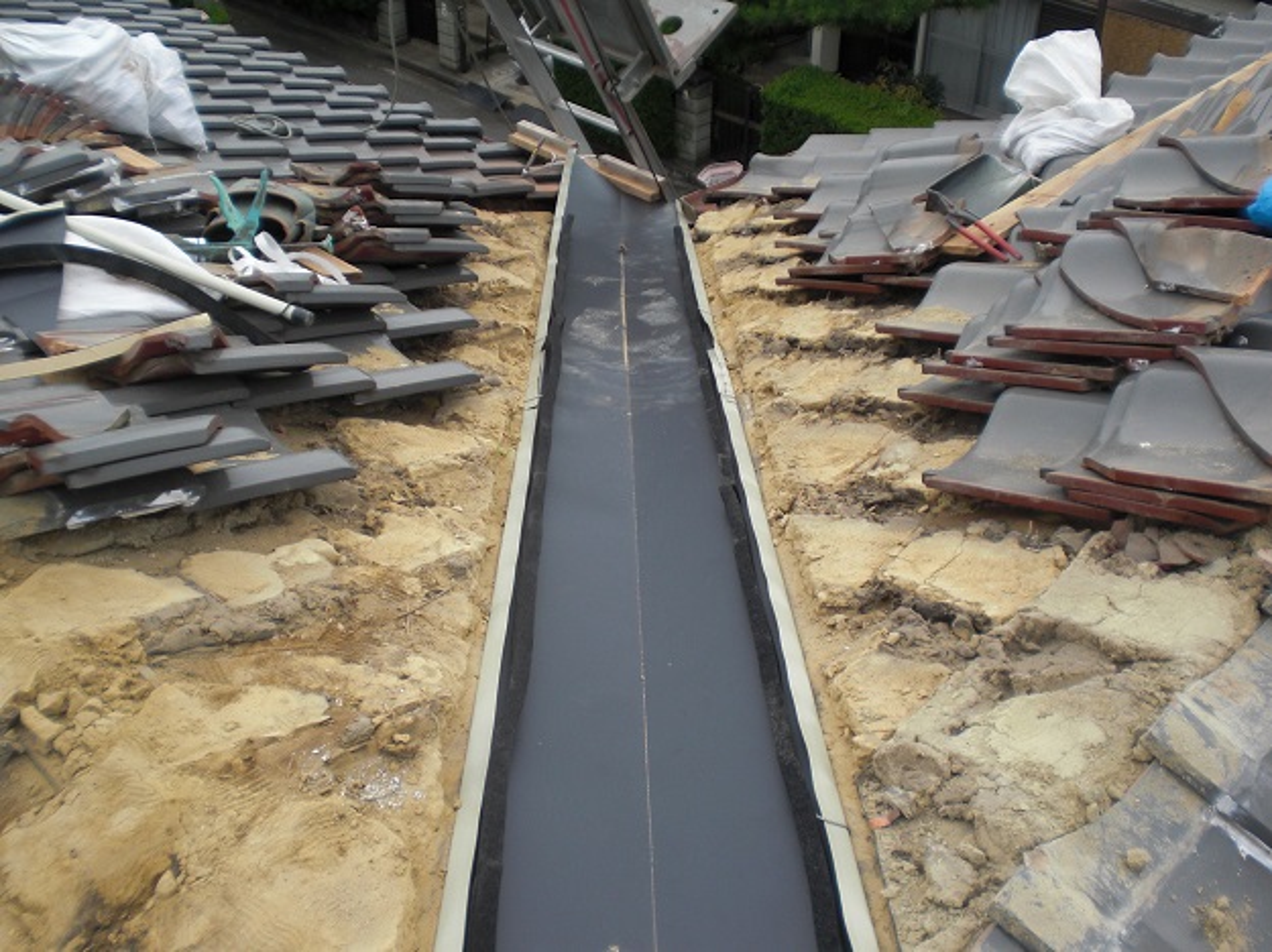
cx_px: 636
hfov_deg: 49.0
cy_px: 476
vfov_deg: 37.7
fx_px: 1396
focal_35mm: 38
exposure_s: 1/320
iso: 64
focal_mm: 6.3
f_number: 3.1
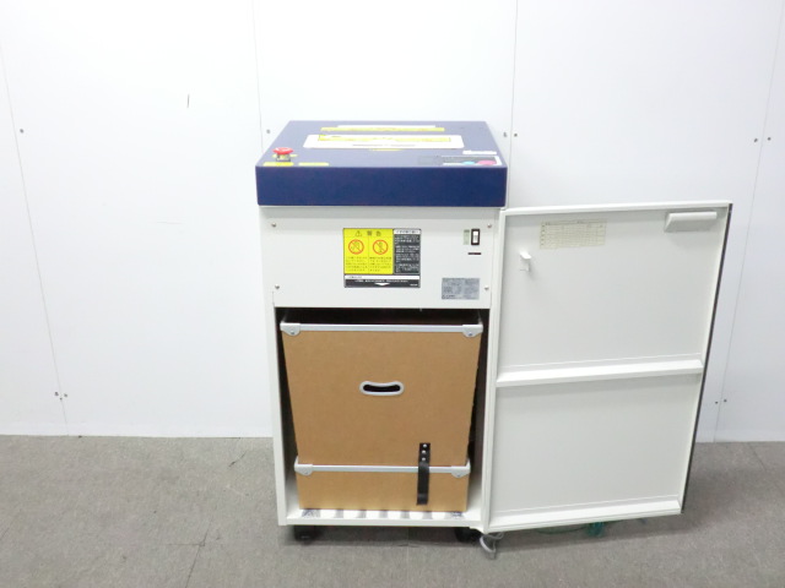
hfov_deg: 49.0
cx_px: 392
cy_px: 294
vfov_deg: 37.7
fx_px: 862
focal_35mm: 38
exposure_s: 1/40
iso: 800
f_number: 3.9
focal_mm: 6.9
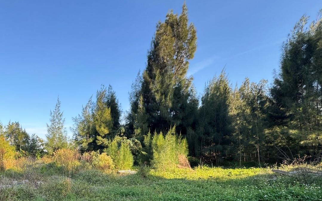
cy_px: 158
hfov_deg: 77.7
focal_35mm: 22
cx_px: 115
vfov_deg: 51.9
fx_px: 193
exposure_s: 1/341
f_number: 2.2
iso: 40
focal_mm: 2.22
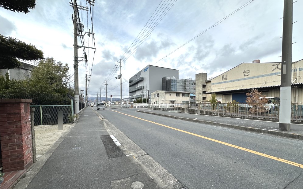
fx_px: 124
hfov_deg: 101.5
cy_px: 107
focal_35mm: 15
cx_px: 152
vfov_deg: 74.4
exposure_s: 1/947
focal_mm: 2.22
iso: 40
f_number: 2.2
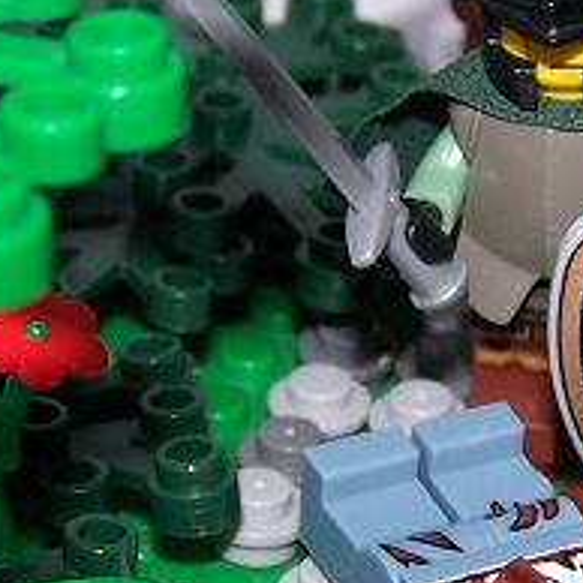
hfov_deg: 9.9
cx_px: 466
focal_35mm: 177
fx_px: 3373
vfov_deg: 9.9
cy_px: 365
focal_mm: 9.3
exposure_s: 1/60
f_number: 3.2
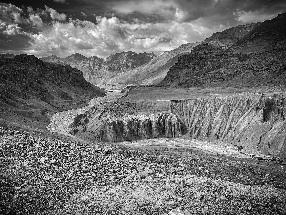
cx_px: 143
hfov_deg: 67.3
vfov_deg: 53.1
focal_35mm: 26
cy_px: 108
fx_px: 215
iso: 32
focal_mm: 5.1
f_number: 1.6
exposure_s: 1/3200
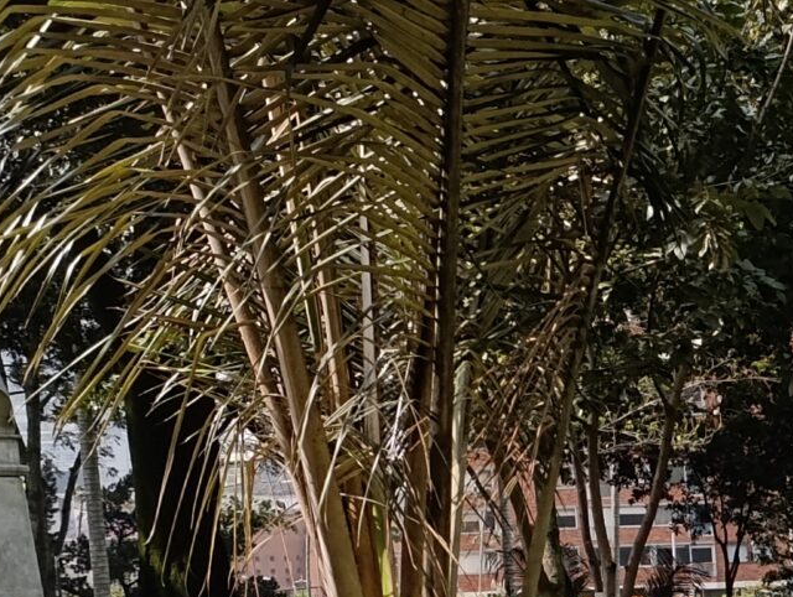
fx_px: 2111
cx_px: 1292
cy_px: 718
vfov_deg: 15.5
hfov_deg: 18.2
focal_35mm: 92
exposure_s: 1/326
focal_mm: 6.14
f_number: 1.6
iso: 50
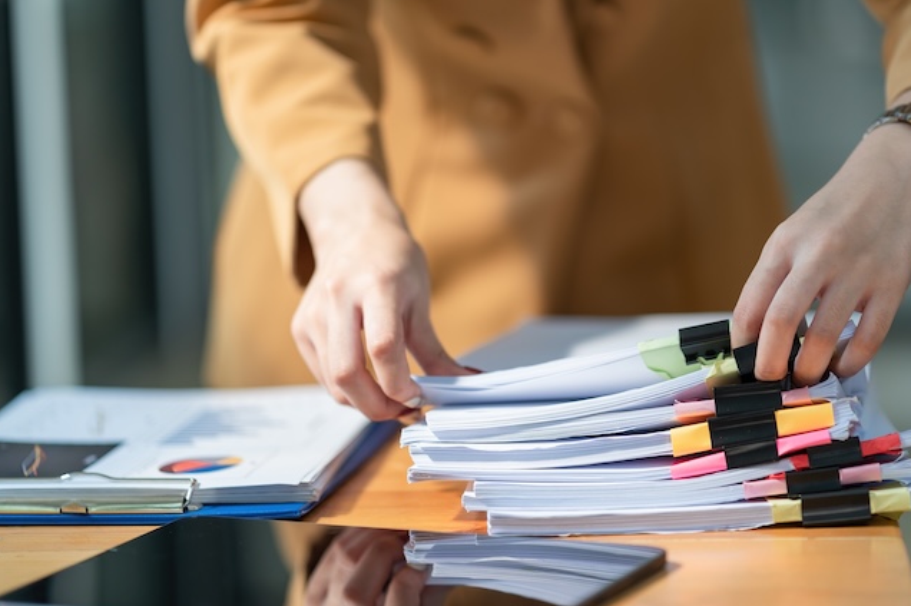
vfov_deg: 12.8
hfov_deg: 19.1
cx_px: 510
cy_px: 266
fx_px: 2706
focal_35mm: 107
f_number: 1.8
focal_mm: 85
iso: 200
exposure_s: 1/320
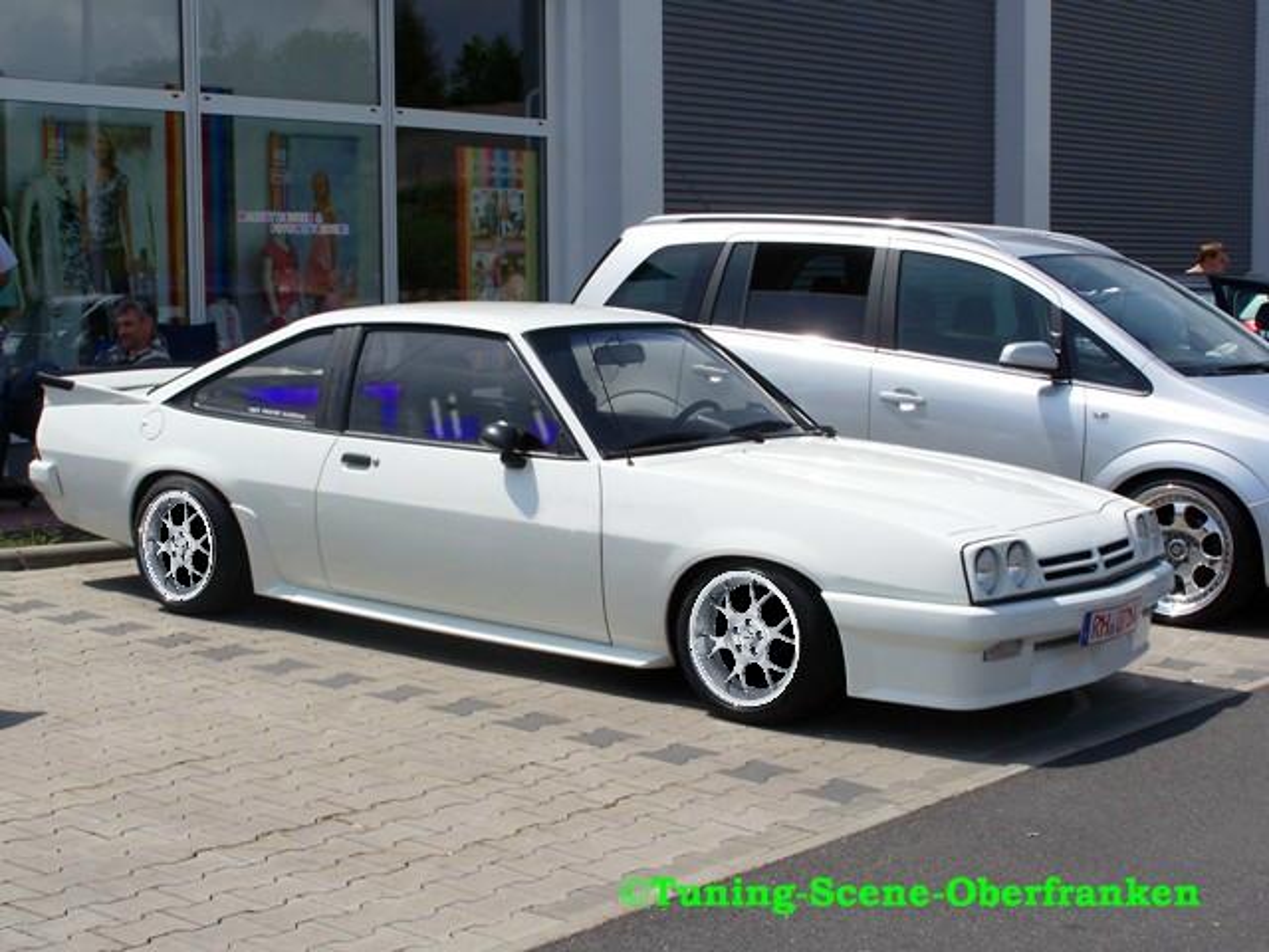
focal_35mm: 67
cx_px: 634
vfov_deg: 21.9
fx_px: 2456
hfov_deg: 29.0
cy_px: 476
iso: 80
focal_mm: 11.1
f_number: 4.5
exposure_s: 1/1000
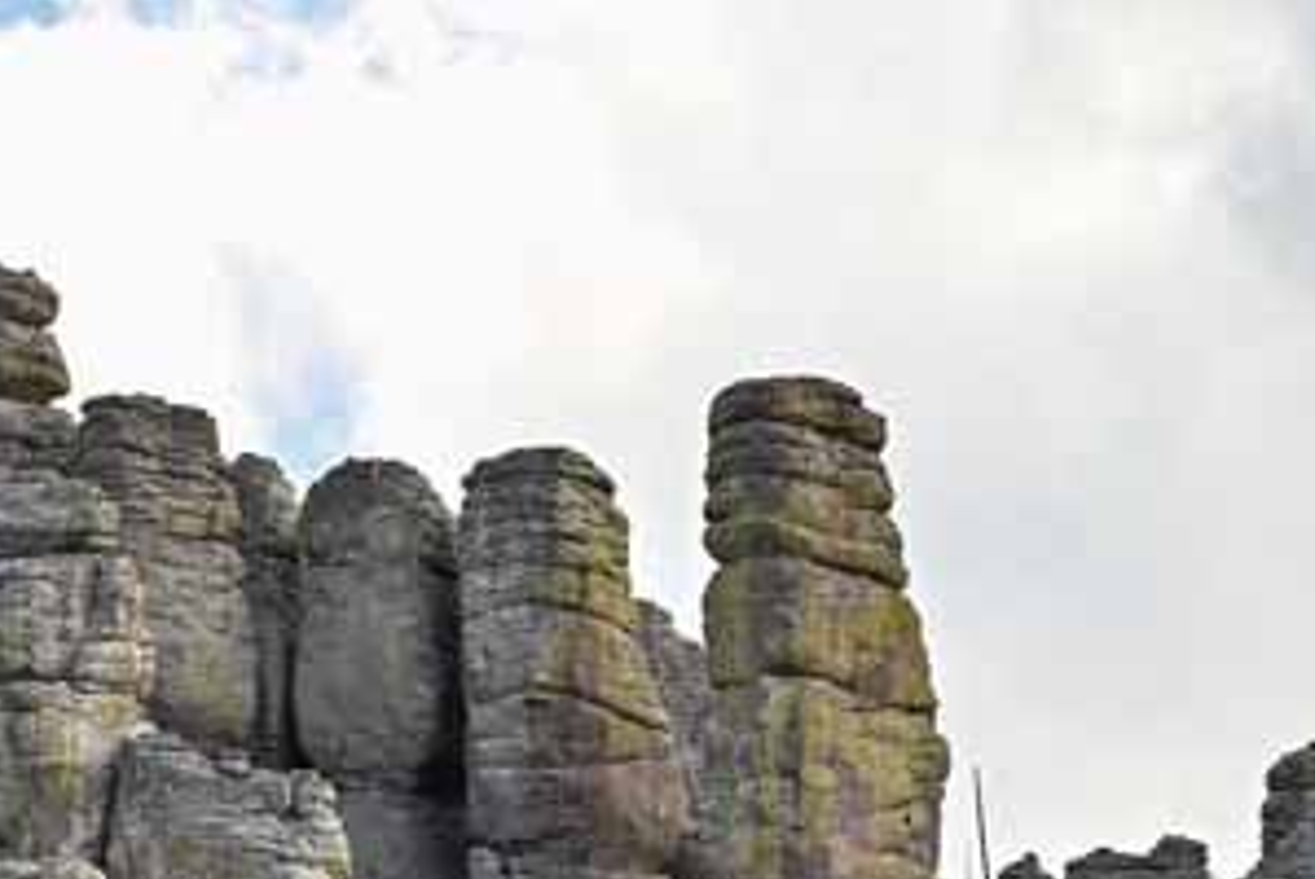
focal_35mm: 273
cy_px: 958
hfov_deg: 7.5
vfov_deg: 5.0
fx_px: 9982
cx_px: -251
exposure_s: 1/320
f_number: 5
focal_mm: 102
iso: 100
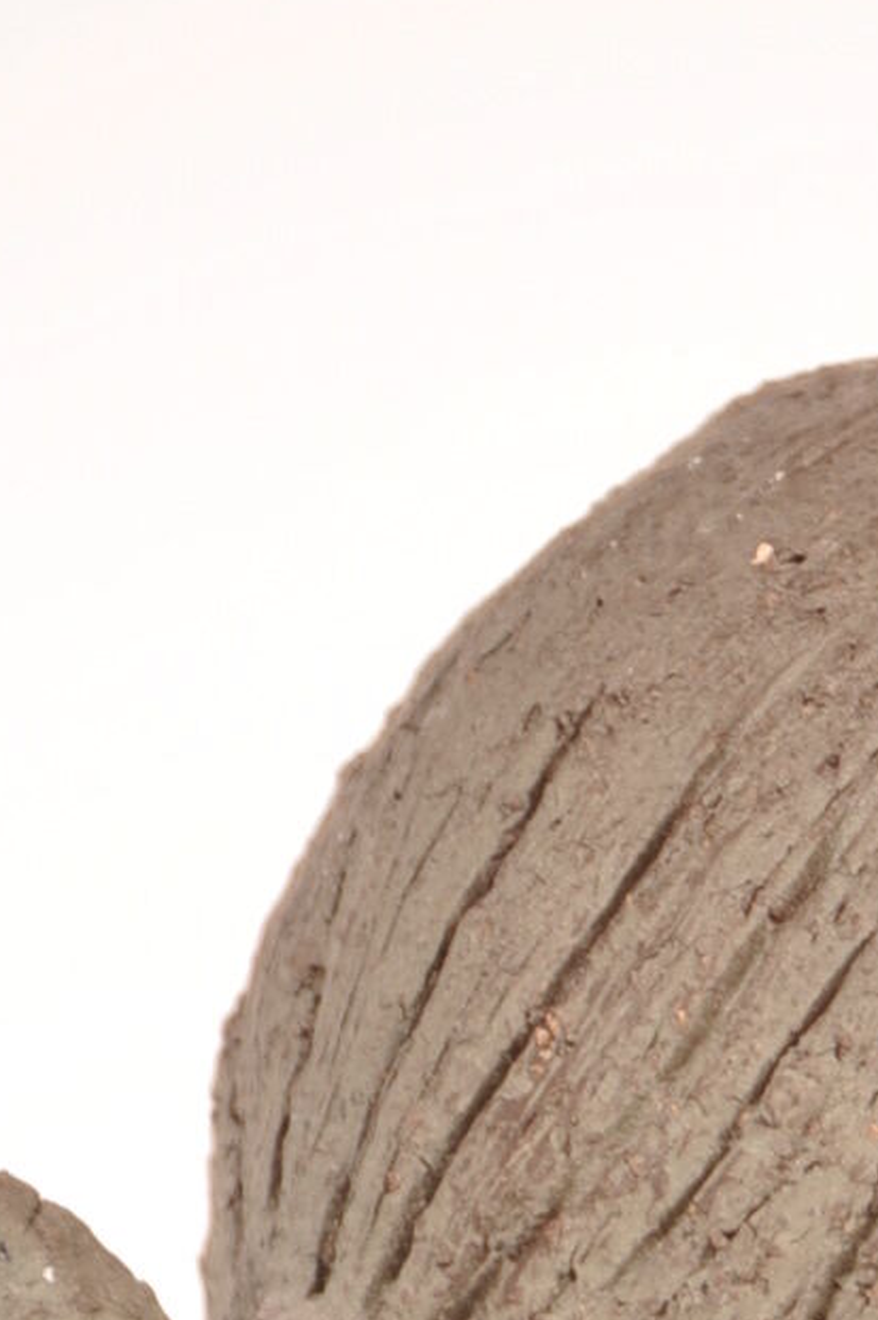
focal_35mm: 285
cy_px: 2113
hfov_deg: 4.8
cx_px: 1029
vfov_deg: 7.1
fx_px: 10433
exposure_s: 1/15
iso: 200
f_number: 5.6
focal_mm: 55
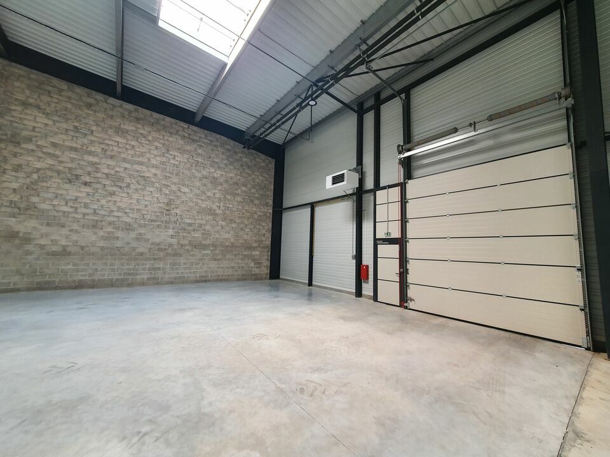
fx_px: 229
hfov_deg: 106.2
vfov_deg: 89.9
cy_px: 228
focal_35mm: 13
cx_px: 305
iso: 80
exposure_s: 1/60
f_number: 2.2
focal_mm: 1.8
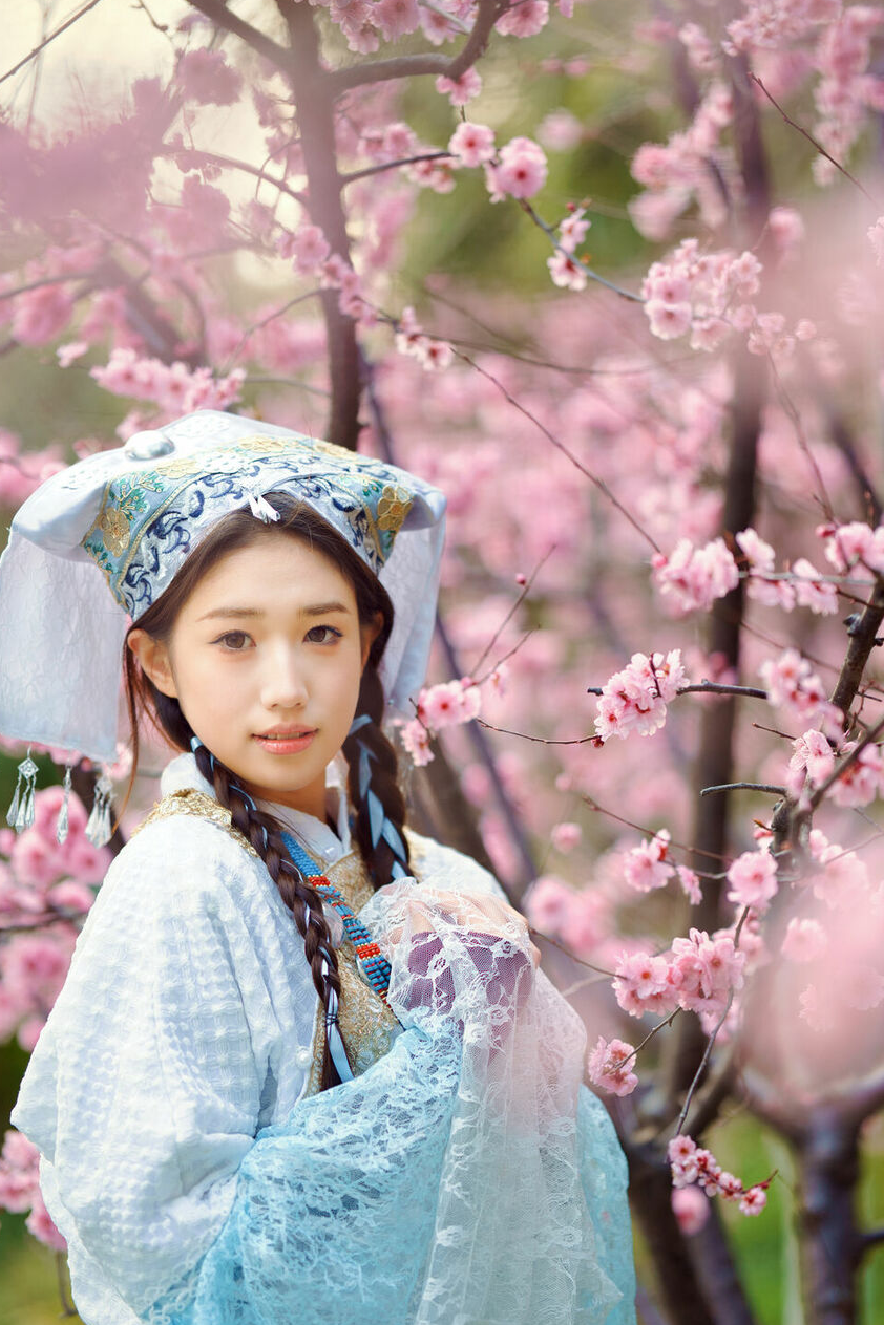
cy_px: 617
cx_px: 486
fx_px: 3904
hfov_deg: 12.9
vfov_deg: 19.3
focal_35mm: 106
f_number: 1.4
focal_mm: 85
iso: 100
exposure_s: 1/1000
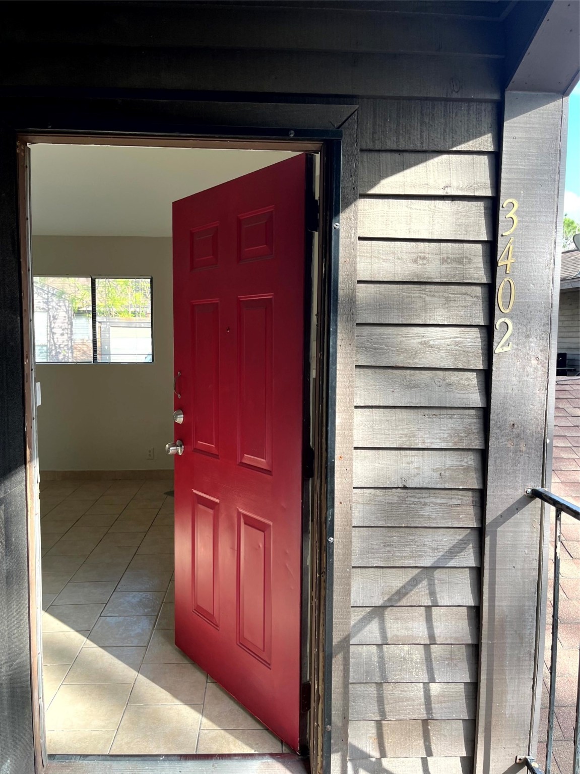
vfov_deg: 67.3
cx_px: 290
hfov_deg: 53.0
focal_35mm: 26
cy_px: 387
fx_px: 581
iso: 40
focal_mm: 5.1
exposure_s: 1/269
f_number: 1.6
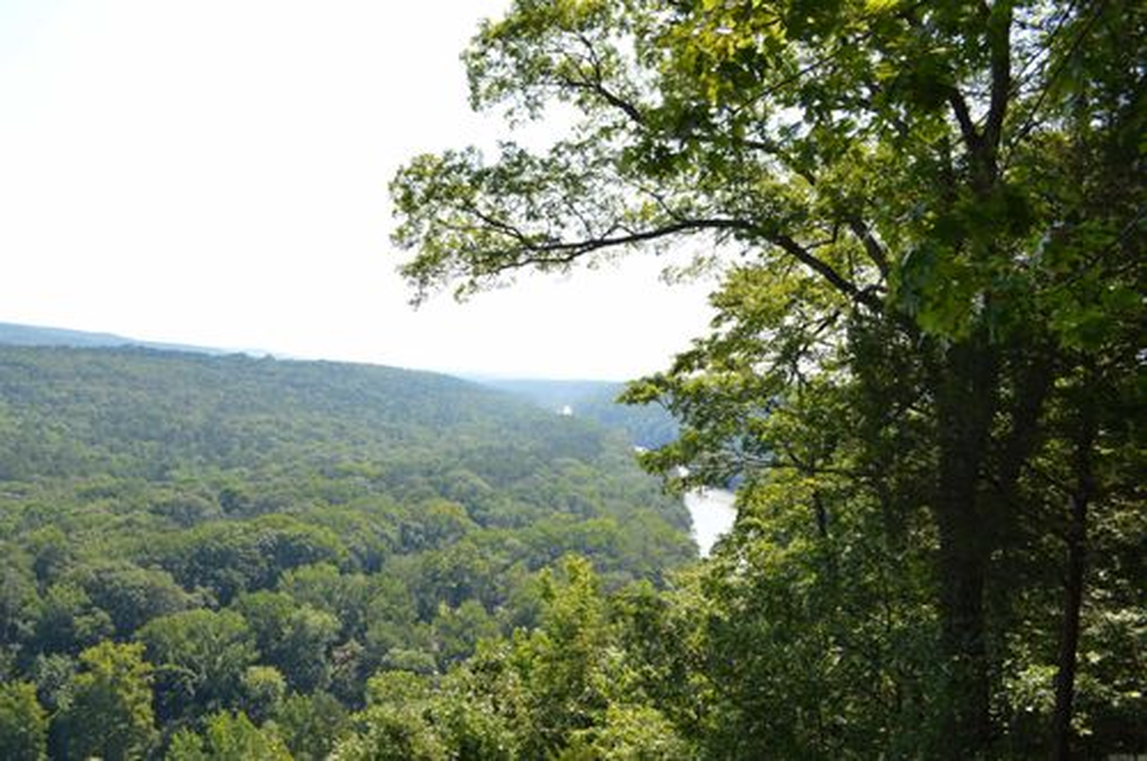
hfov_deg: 67.4
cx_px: 574
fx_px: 859
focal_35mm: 27
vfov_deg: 47.8
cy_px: 380
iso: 100
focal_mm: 18
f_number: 7.1
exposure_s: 1/200
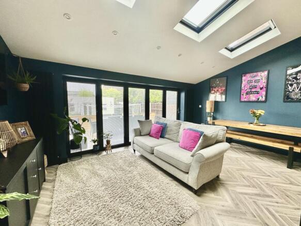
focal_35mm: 14
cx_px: 150
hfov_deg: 102.1
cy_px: 113
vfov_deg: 85.7
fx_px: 122
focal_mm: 2.22
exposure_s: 1/100
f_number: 2.2
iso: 100
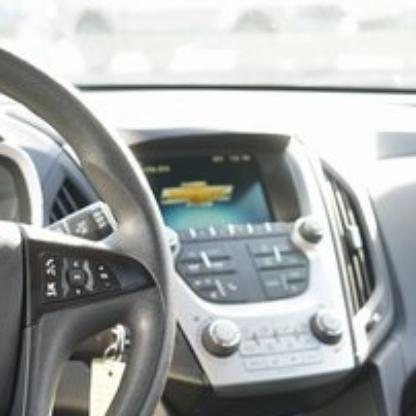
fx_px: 1210
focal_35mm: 89
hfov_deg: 19.3
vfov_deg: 19.2
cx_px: 74
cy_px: 357
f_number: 4
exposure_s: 1/60
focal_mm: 33
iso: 125
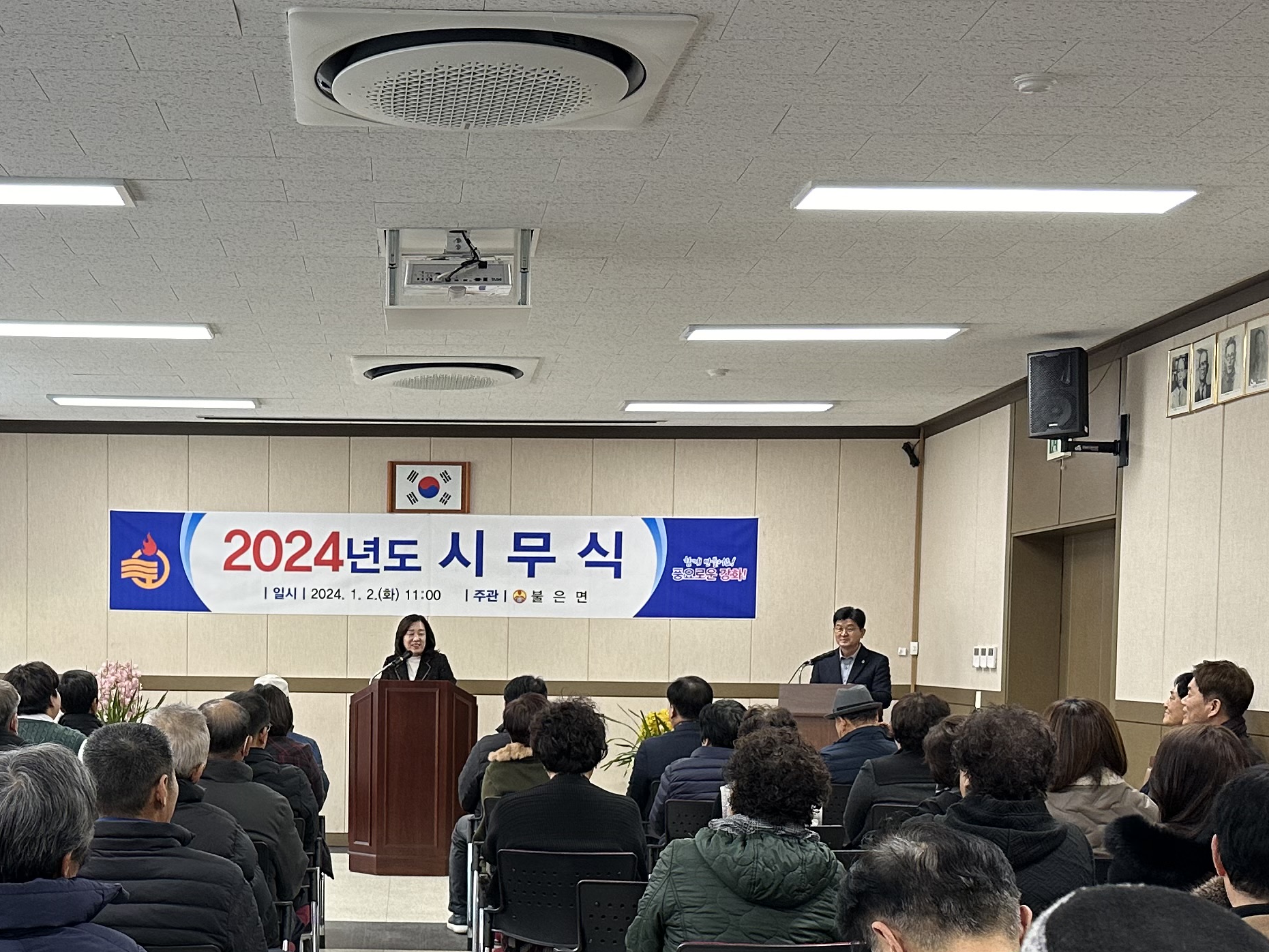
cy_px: 747
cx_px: 378
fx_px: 1906
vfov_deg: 27.5
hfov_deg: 36.3
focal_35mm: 52
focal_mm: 6.86
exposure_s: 1/60
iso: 160
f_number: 1.78
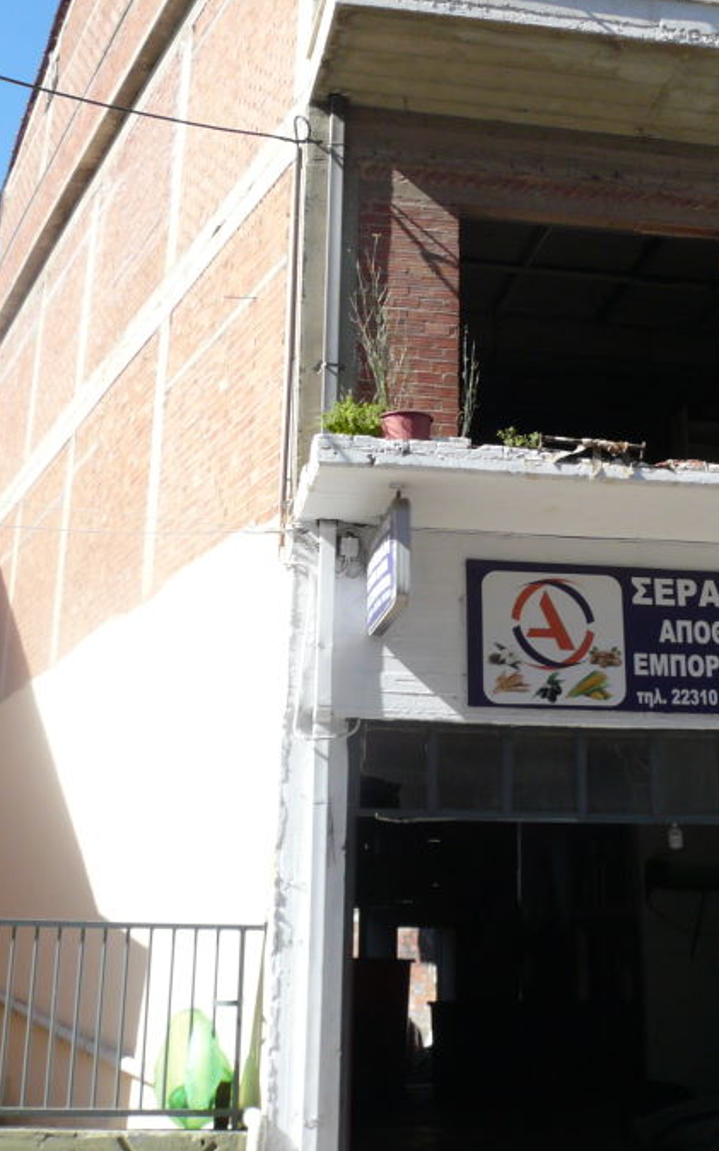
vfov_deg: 41.7
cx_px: 401
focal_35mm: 47
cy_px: 330
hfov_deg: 27.4
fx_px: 1474
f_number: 8
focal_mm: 4.6
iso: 100
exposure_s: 1/125
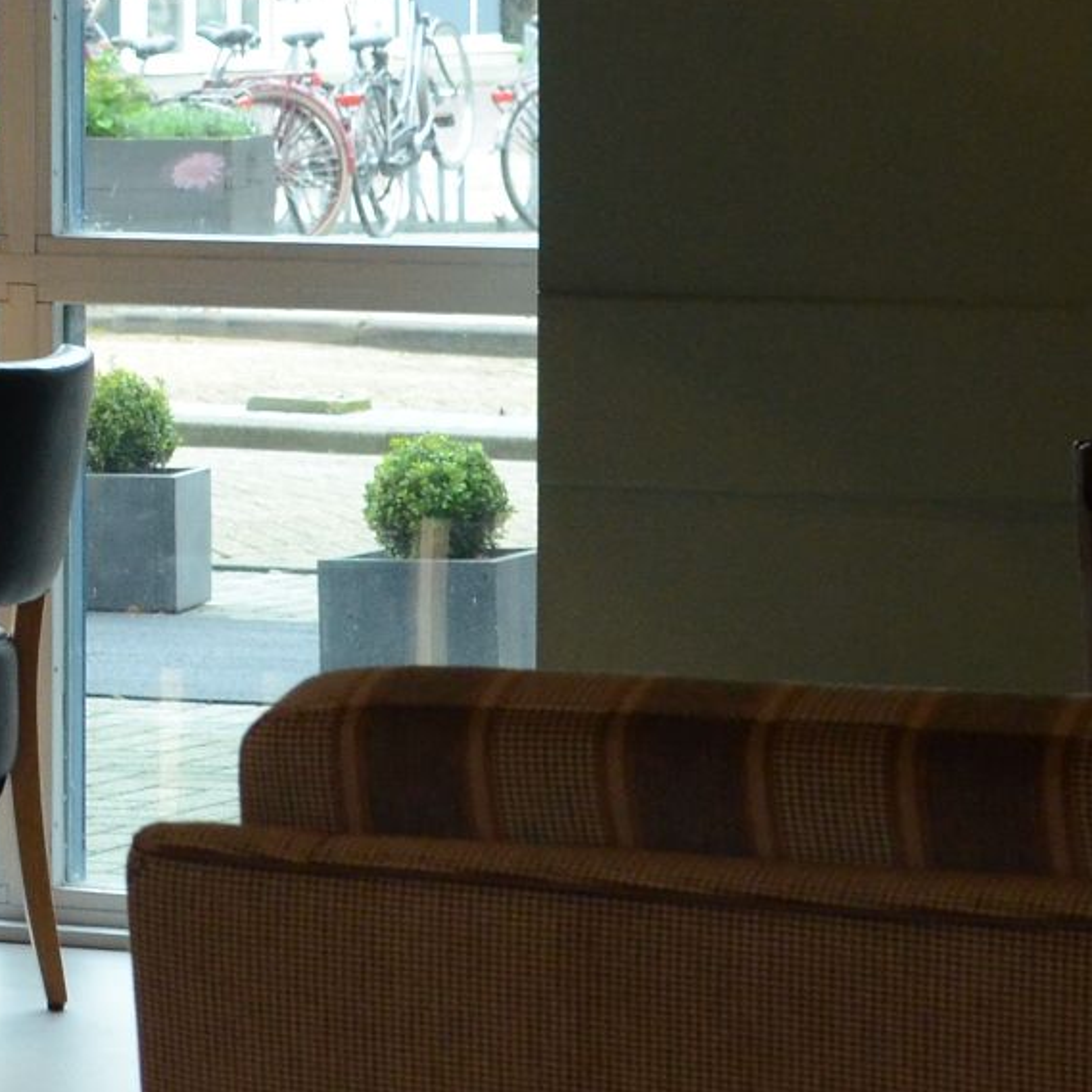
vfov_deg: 9.0
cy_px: -42
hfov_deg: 8.6
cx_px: -1054
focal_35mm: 193
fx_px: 6882
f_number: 5.6
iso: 1600
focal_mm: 35
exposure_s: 1/50
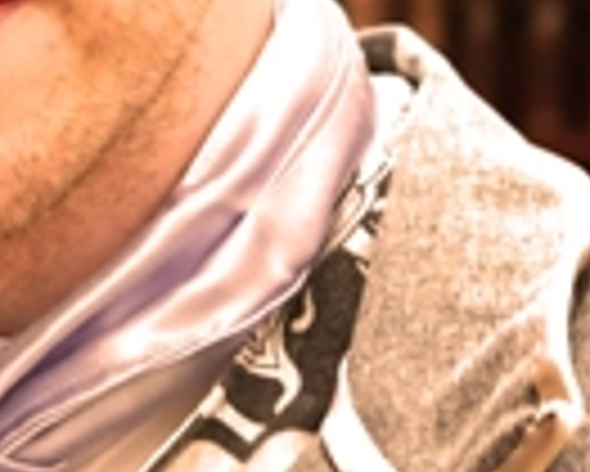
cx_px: -716
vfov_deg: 2.4
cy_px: 142
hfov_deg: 2.9
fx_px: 11428
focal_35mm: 654
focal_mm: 71
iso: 3200
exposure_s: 1/160
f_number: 4.7
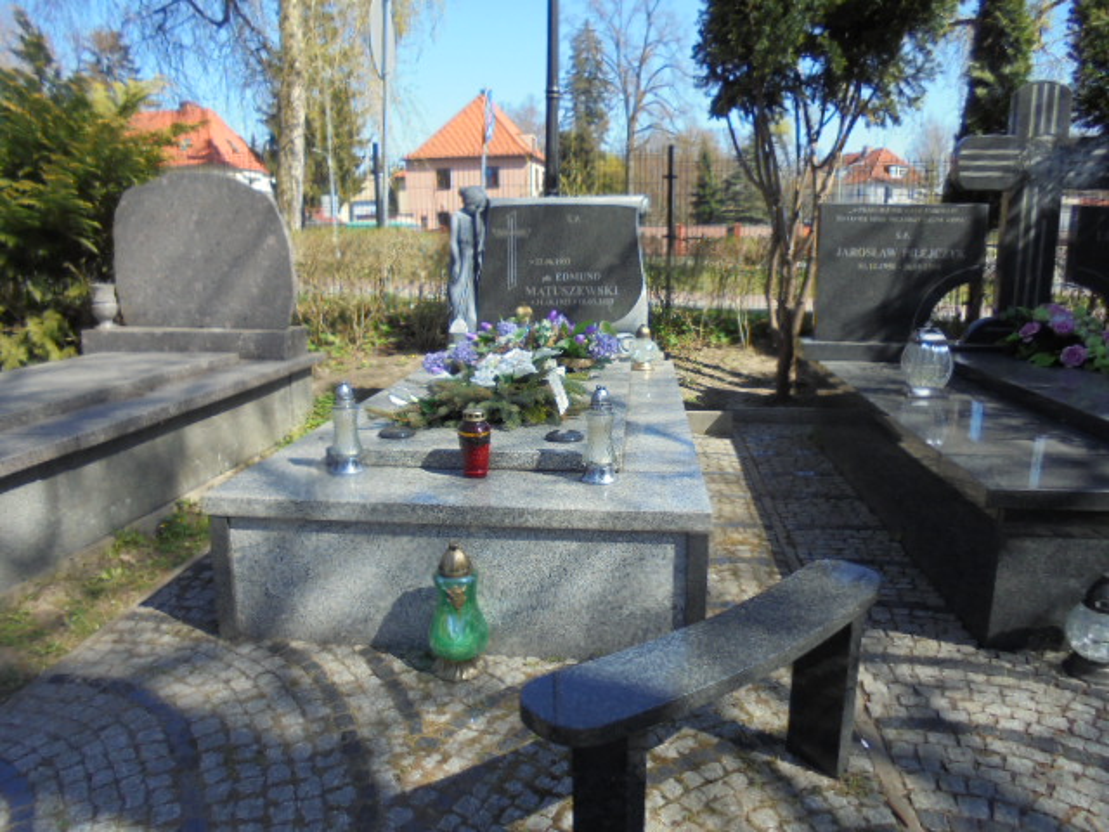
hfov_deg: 67.3
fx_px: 833
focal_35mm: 26
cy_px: 416
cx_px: 554
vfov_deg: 53.1
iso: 100
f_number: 3.5
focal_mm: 4.6
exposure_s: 1/500
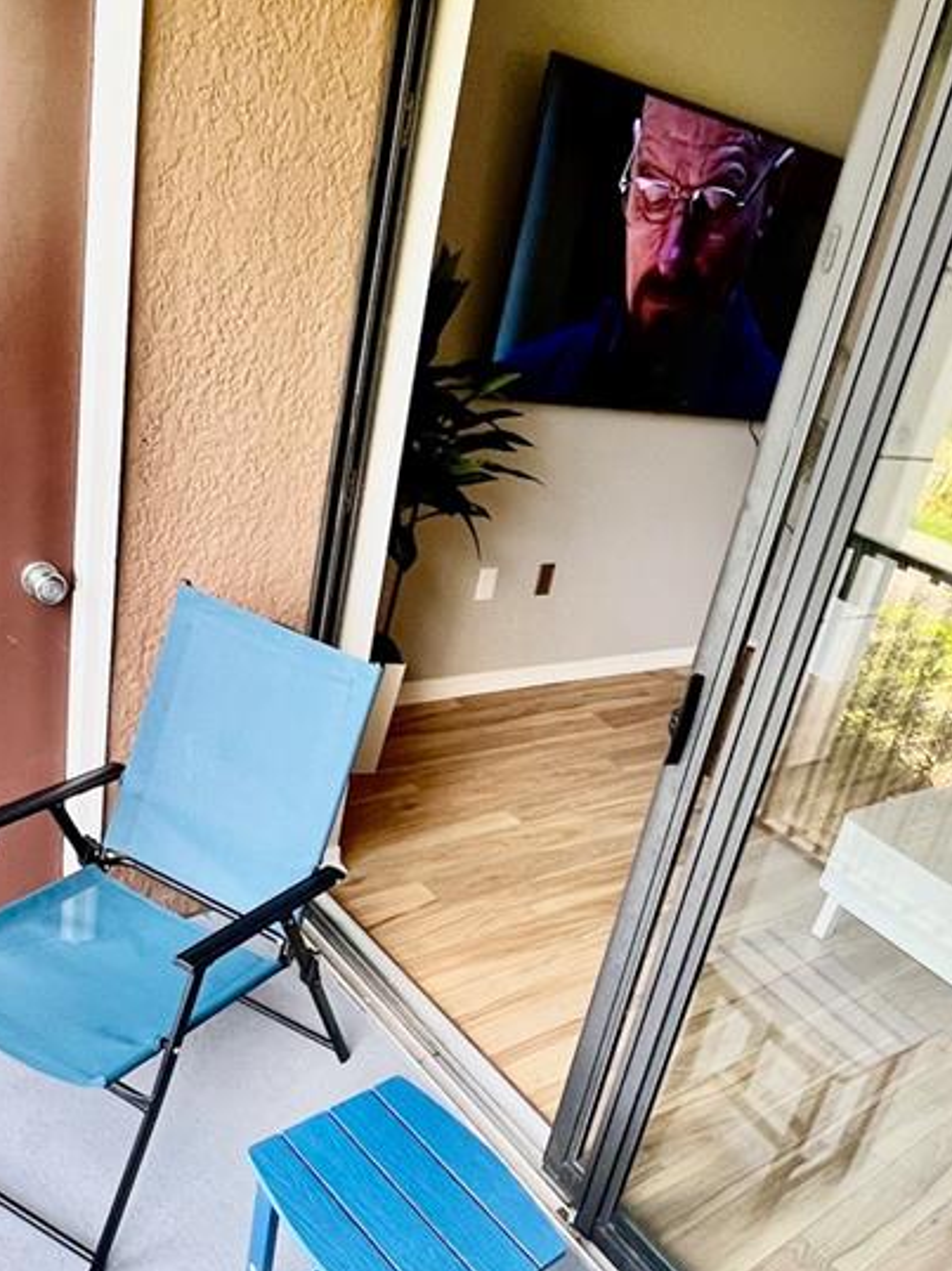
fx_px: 1064
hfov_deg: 47.7
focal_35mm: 29
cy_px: 730
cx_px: 598
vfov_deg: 61.4
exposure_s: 1/99
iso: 125
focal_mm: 1.57
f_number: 1.8
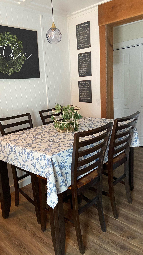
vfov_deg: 66.1
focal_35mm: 29
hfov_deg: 40.2
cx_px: 69
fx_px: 195
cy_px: 127
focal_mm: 4.25
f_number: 1.8
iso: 500
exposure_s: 1/60
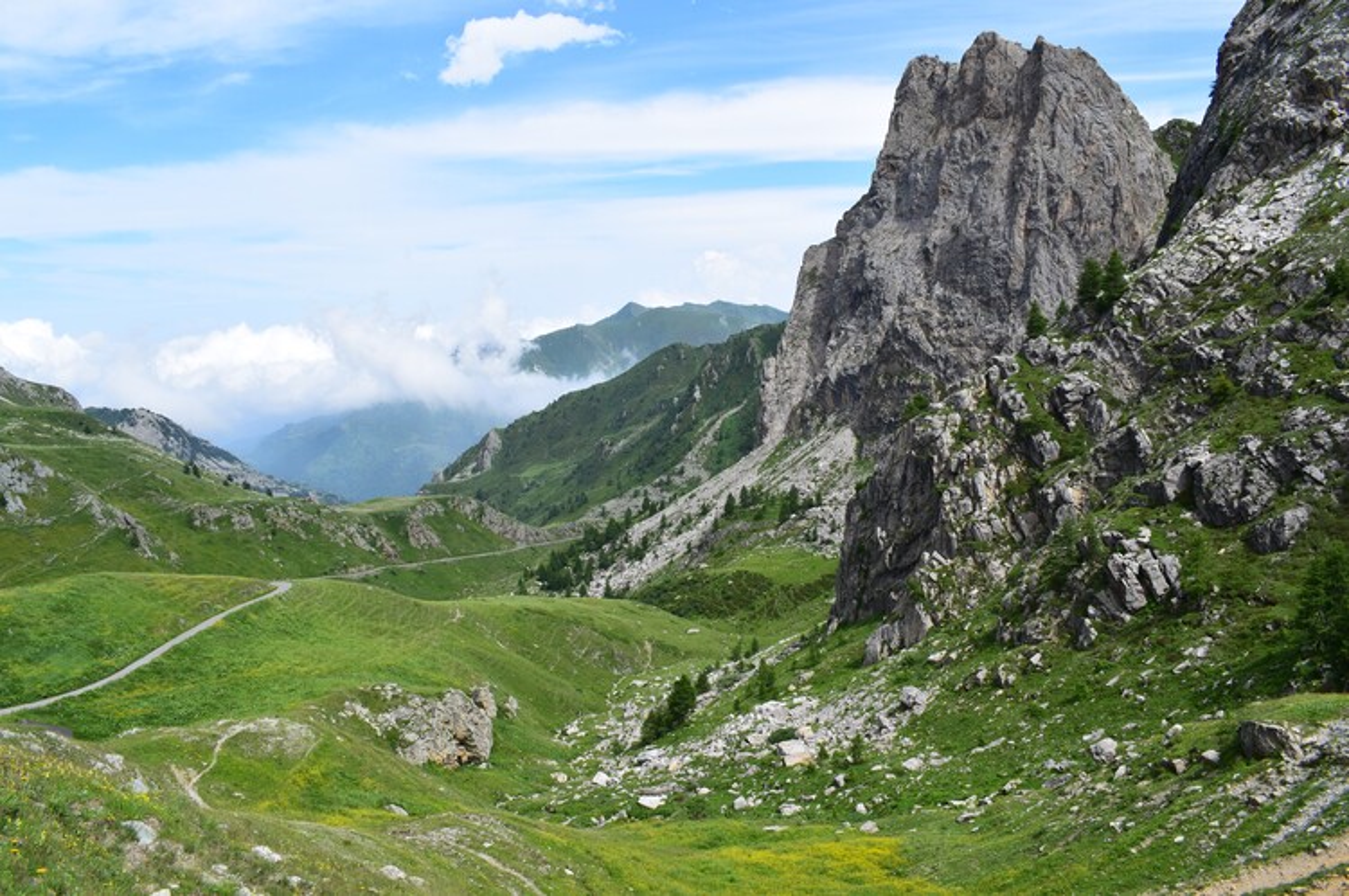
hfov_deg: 67.4
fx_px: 1010
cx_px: 674
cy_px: 448
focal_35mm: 27
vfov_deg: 47.8
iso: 320
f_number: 11
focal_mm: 18
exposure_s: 1/500
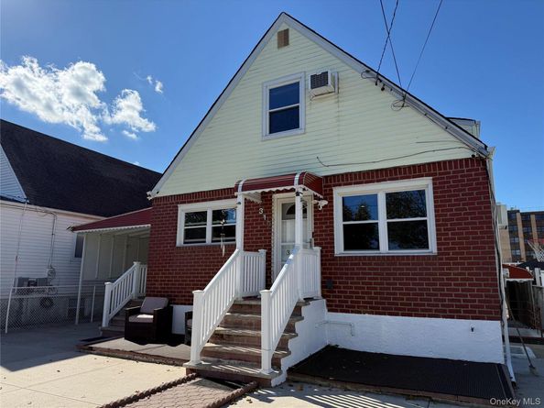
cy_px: 204
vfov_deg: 56.8
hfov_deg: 71.6
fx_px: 377
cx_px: 272
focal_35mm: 24
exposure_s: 1/6173
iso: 100
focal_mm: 6.76
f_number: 1.78
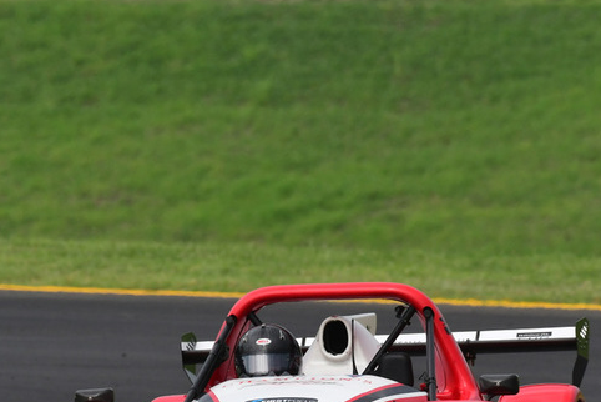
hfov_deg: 1.8
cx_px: 297
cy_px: 315
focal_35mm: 1145
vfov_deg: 1.2
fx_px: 19126
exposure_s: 1/640
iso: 500
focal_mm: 460
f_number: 10
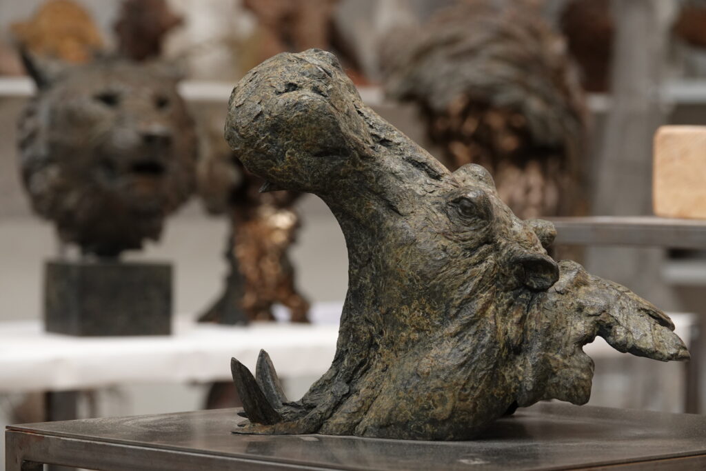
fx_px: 2922
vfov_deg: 9.2
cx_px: 353
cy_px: 236
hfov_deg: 13.8
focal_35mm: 149
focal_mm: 54.57
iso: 400
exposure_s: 1/80
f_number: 4
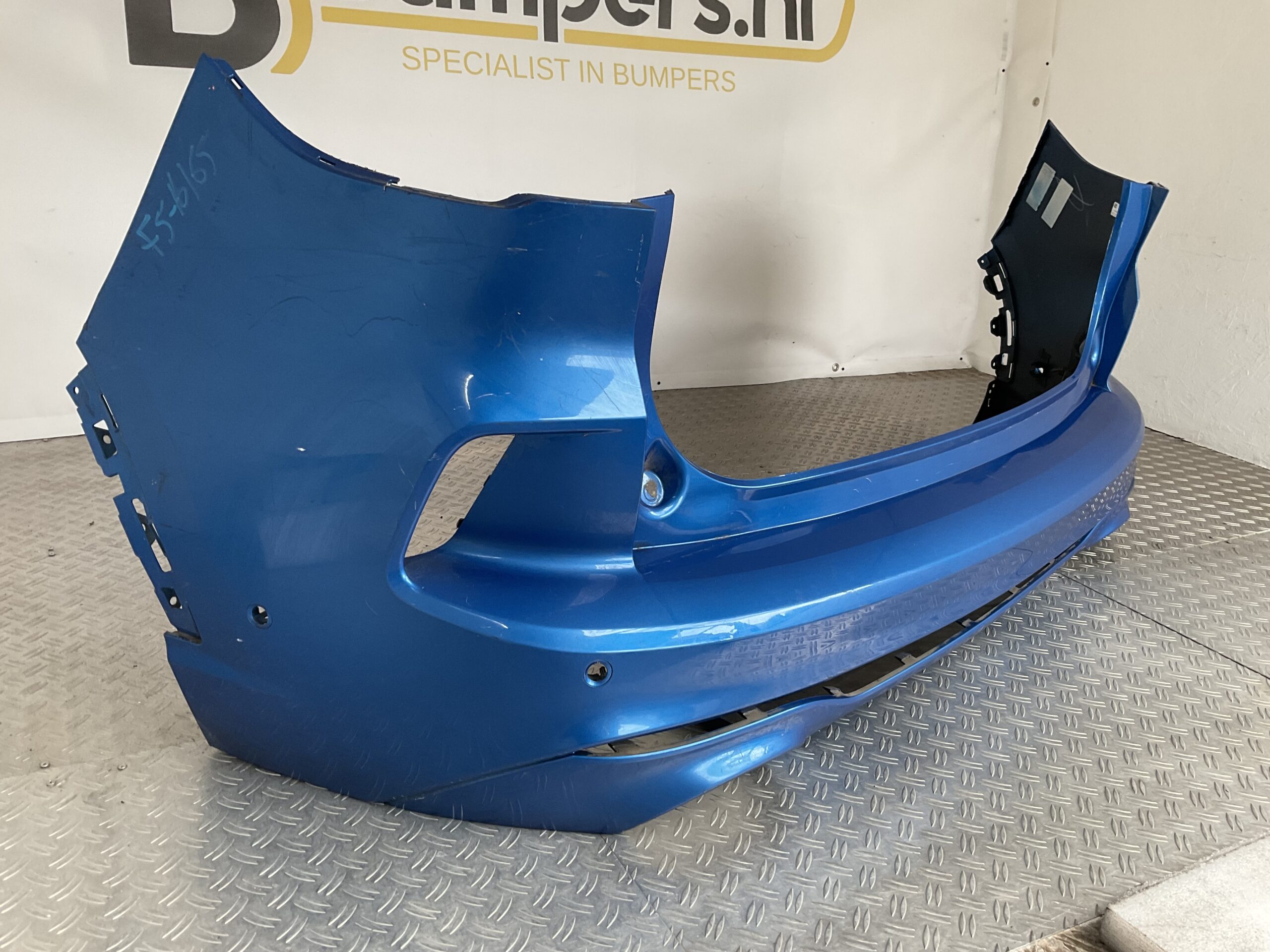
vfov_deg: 48.2
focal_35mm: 29
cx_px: 635
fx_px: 1064
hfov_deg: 61.7
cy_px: 476
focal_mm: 3
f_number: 1.8
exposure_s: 1/60
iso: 50
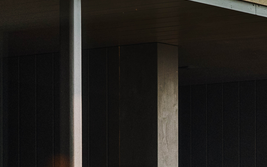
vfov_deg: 5.6
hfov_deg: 9.0
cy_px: 284
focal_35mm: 232
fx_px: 1688
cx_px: 129
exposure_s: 1/400
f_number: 8
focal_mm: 58
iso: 200
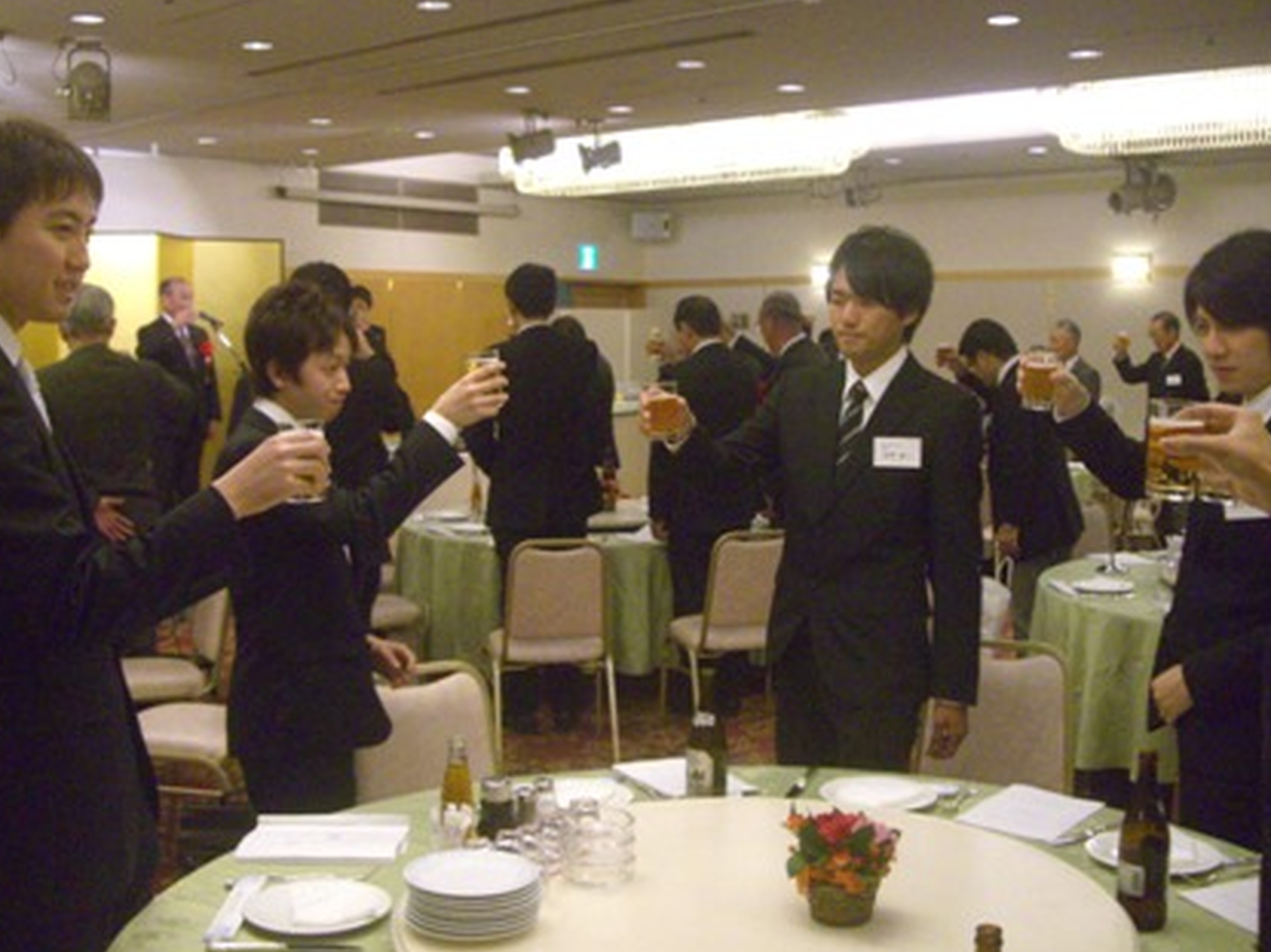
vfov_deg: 35.1
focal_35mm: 41
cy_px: 465
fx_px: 1505
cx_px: 591
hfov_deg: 45.8
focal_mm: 7.9
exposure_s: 1/160
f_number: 2.8
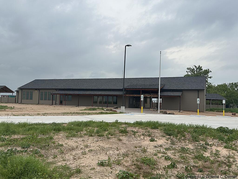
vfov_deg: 56.8
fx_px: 165
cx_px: 119
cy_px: 90
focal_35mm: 24
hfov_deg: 71.6
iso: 80
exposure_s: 1/1639
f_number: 1.78
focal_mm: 6.86
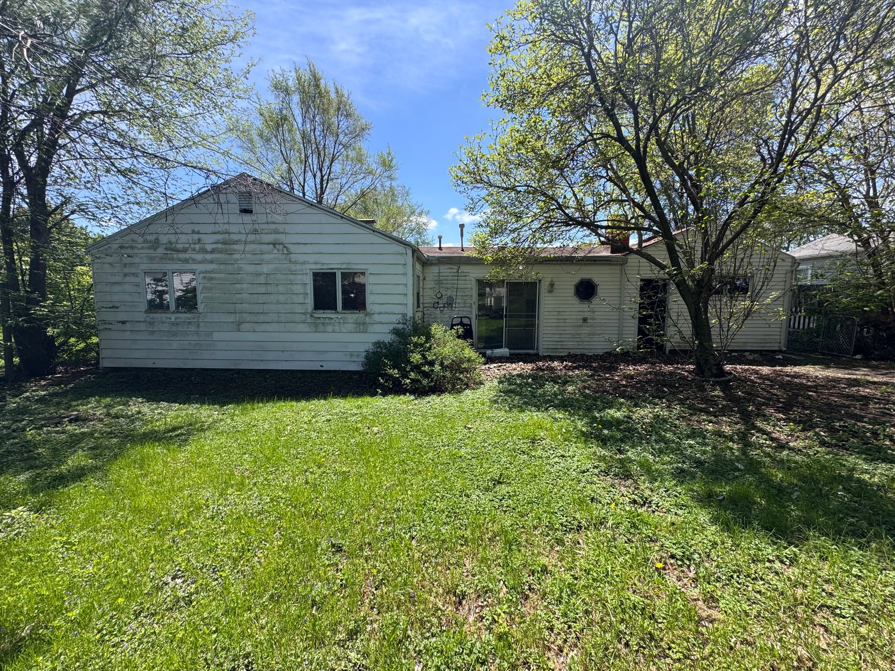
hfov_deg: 102.1
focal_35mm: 14
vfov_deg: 85.7
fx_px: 362
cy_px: 336
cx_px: 448
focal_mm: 2.22
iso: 40
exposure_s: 1/831
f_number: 2.2
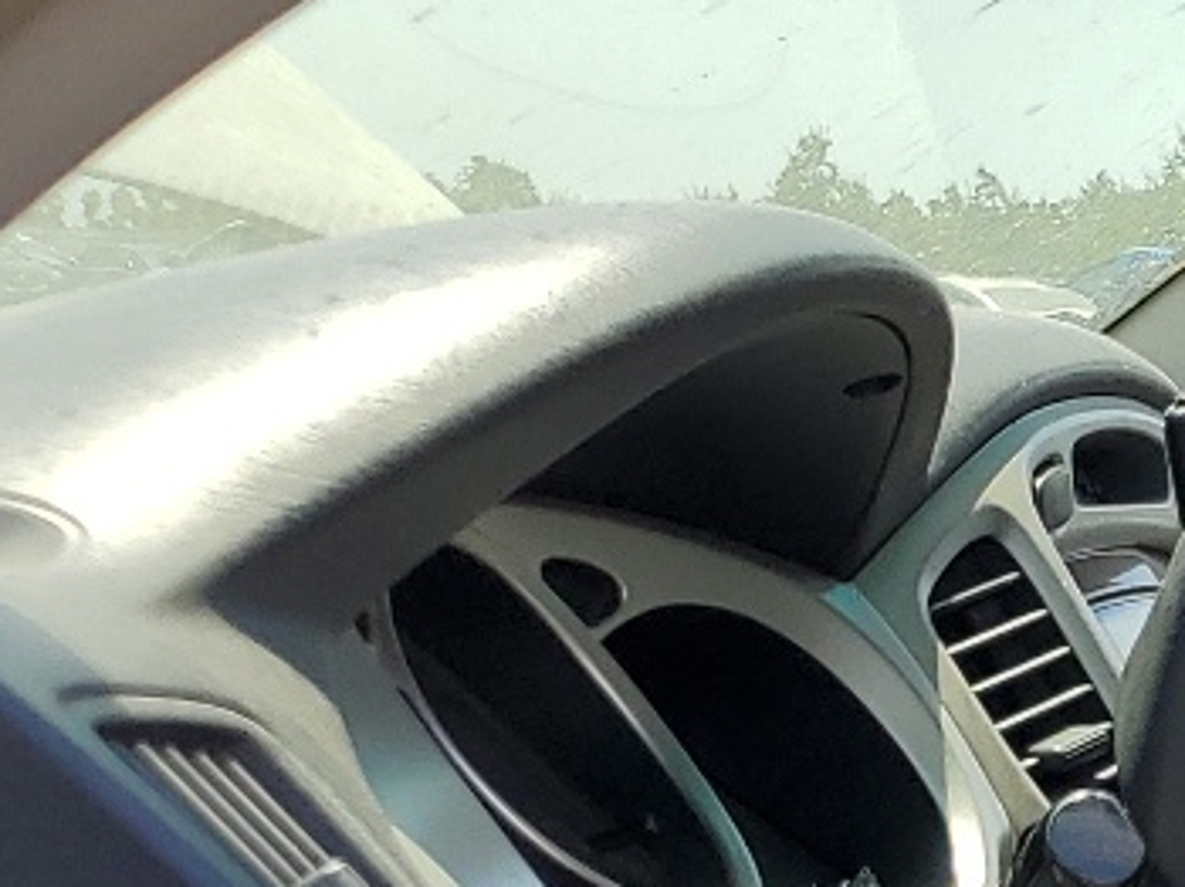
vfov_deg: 11.6
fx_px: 4071
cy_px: 1523
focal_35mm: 119
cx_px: 2390
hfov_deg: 13.9
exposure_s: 1/1111
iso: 50
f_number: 1.5
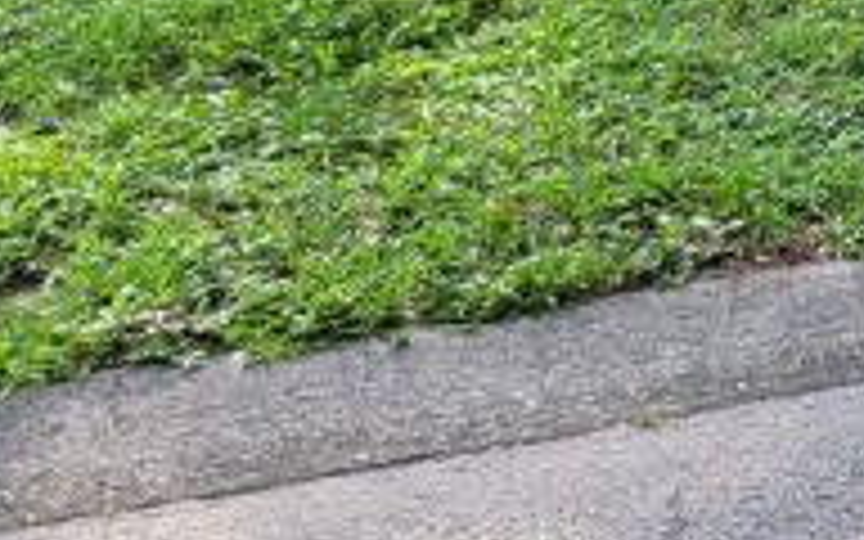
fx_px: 3461
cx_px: 1998
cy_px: -639
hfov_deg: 11.9
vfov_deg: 8.4
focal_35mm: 147
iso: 40
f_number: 1.8
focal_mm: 5
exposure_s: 1/202
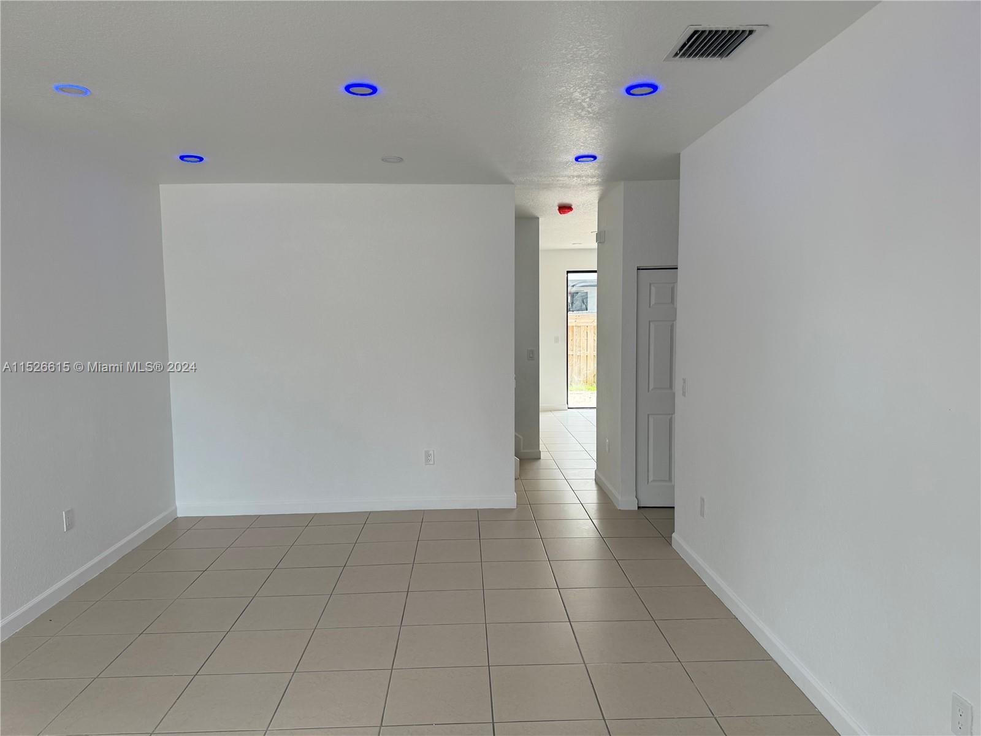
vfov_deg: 56.8
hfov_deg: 71.6
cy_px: 368
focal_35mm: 24
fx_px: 680
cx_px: 490
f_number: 1.78
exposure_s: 1/292
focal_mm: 6.76
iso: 80
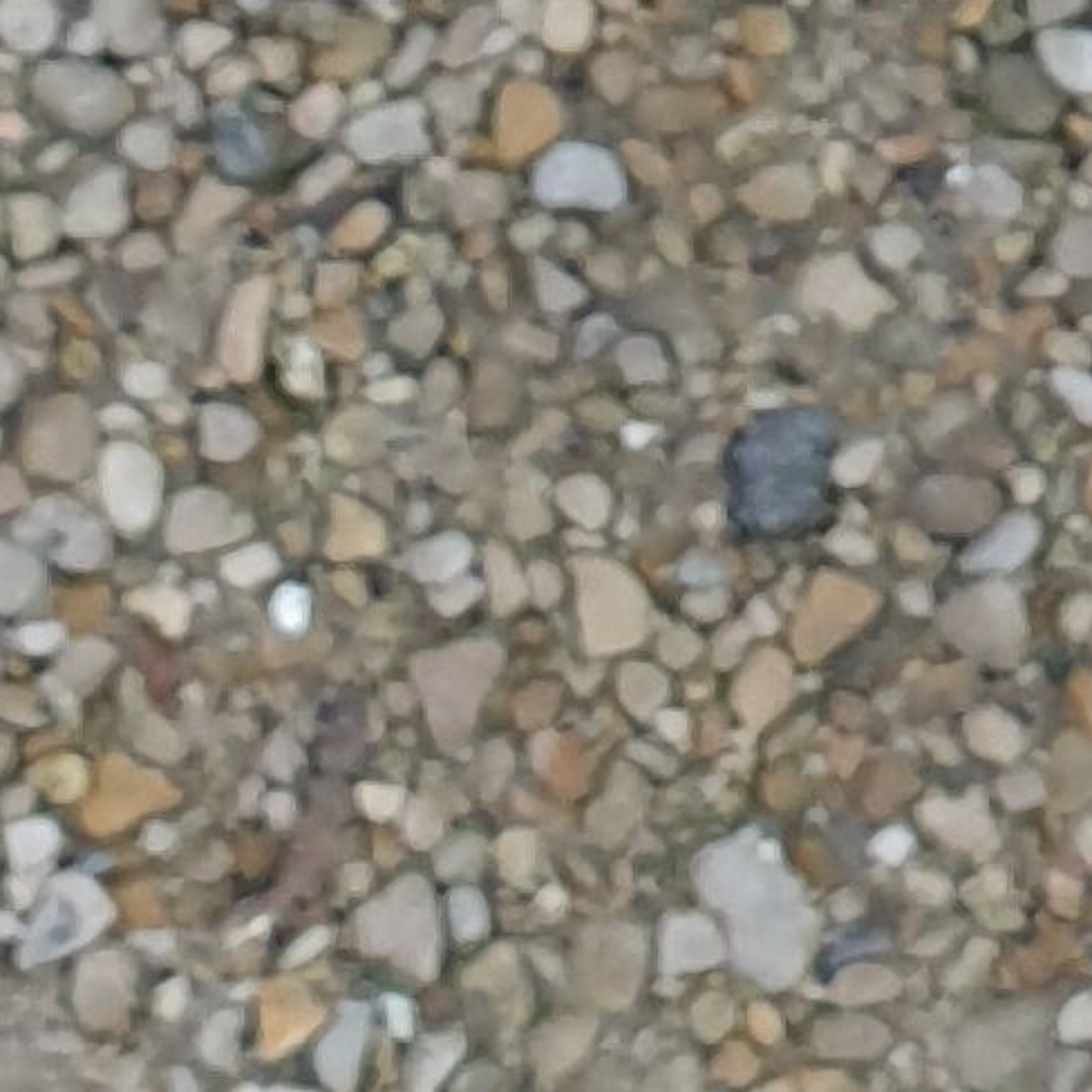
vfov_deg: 8.1
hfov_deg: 8.8
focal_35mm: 190
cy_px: -1947
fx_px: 6781
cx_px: 2045
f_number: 2.4
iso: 64
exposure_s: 1/50
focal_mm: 4.3
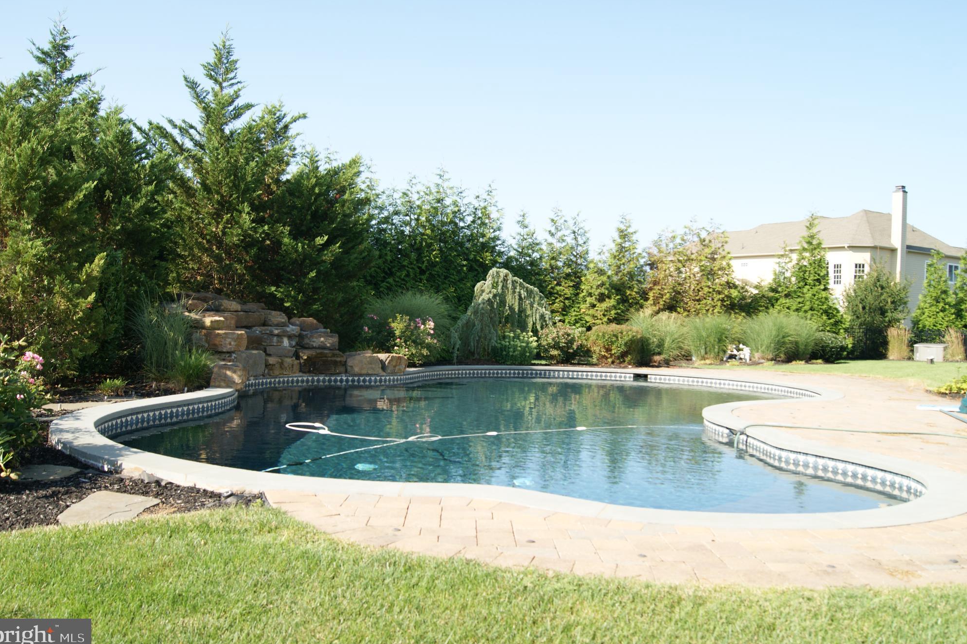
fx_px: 833
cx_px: 484
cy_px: 322
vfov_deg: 42.3
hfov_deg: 60.3
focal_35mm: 31
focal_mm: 20
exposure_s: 1/160
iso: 100
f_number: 8
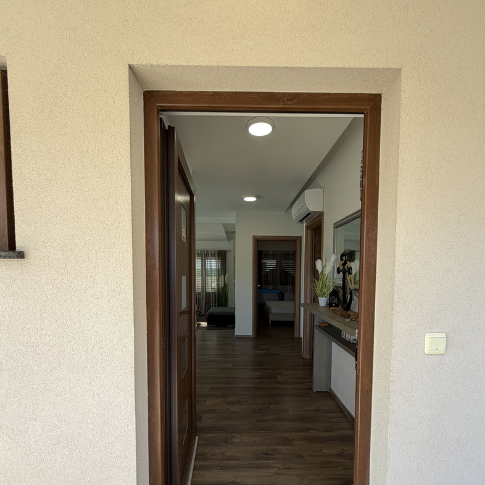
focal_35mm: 17
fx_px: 269
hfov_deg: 84.0
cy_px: 290
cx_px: 241
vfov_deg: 83.0
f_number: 2.2
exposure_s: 1/121
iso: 80
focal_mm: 2.22
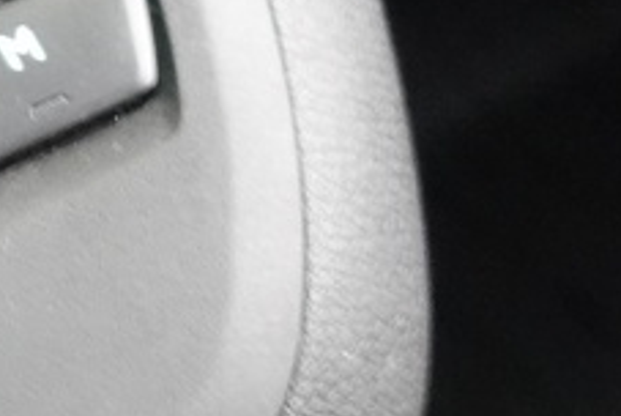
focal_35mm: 171
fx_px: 2954
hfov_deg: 11.6
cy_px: 38
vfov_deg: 8.0
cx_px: -276
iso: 1600
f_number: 1.8
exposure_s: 1/8
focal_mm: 9.4
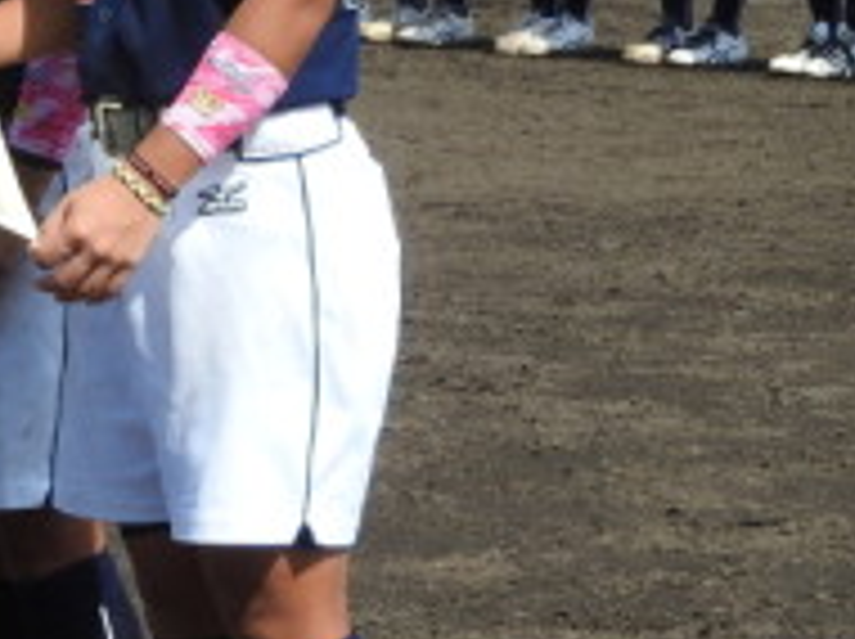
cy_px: 171
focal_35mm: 364
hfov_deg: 5.4
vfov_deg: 4.1
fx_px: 8979
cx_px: 216
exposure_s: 1/400
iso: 100
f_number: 5
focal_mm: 20.6
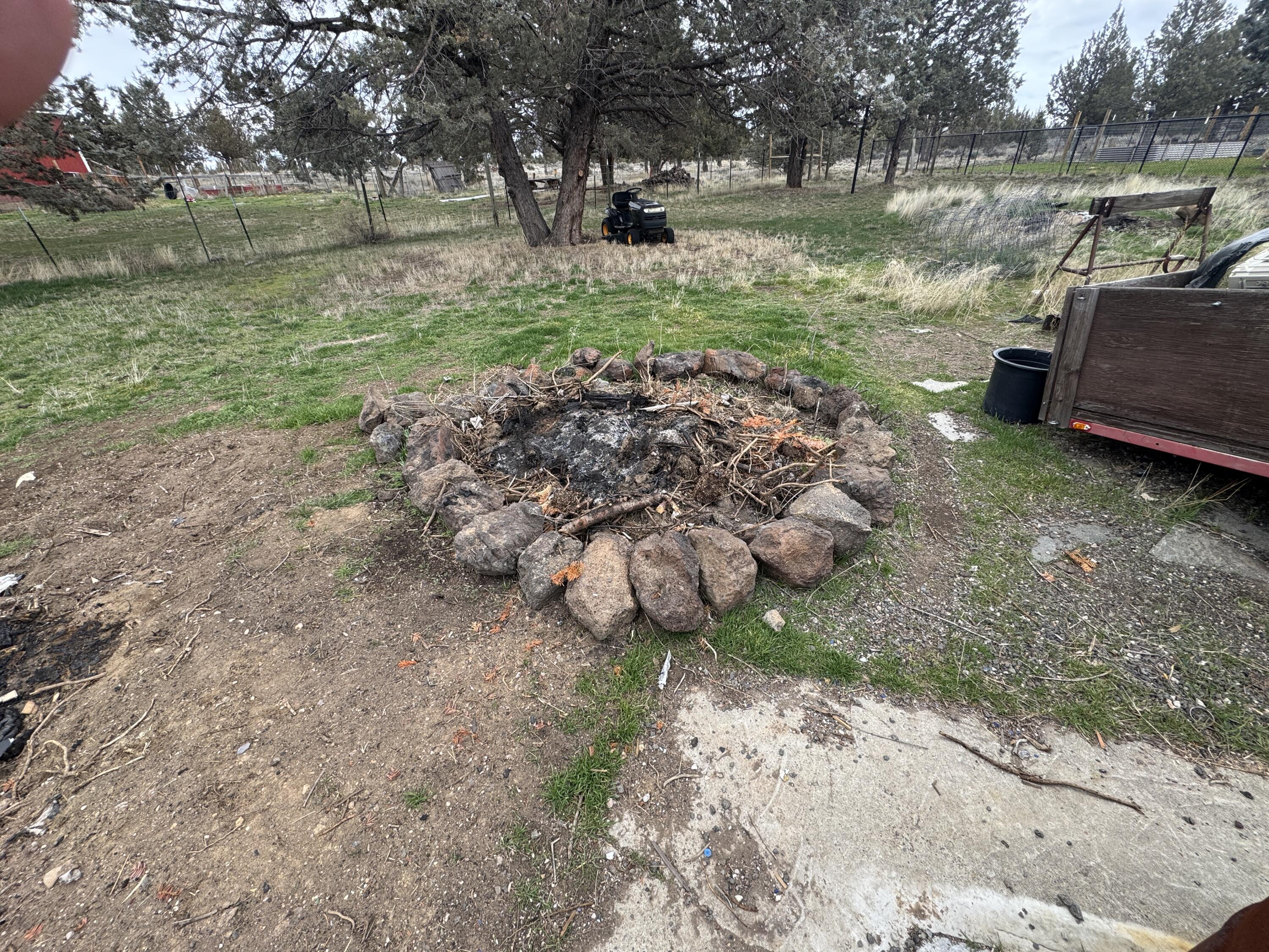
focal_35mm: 14
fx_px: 513
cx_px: 634
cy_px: 476
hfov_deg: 102.1
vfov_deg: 85.7
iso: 40
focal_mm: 2.22
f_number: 2.2
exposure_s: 1/456
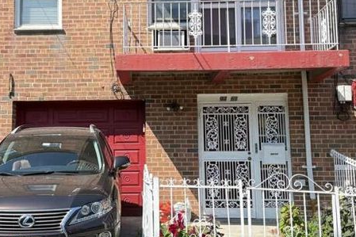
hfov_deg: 56.4
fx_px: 326
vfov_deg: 39.5
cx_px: 130
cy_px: 80
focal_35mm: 33
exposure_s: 1/1949
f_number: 1.78
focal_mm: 6.76
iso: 100
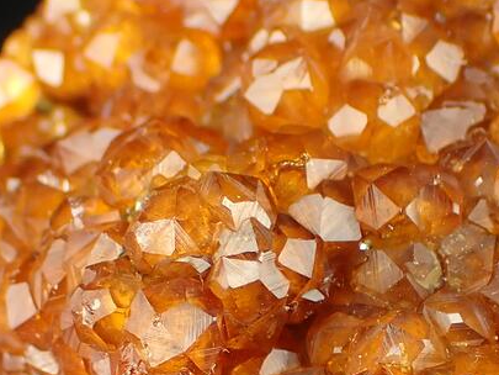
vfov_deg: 5.9
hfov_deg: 7.8
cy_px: 379
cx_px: 270
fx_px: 3648
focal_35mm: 253
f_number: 4.3
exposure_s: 1/20
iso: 100
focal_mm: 14.62
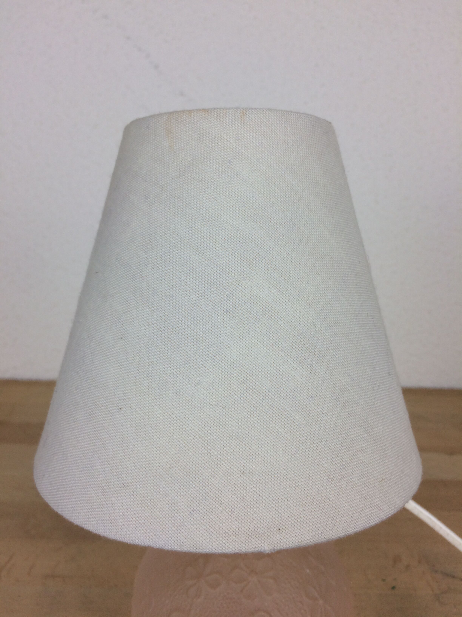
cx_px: 231
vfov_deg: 61.7
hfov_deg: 48.2
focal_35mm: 29
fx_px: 516
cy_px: 308
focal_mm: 4.15
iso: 32
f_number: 2.2
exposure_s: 1/100
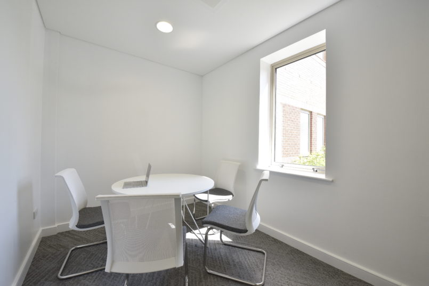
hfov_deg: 104.2
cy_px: 143
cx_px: 214
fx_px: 167
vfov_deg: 81.2
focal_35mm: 14
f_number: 8
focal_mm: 14
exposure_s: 1/125
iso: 800
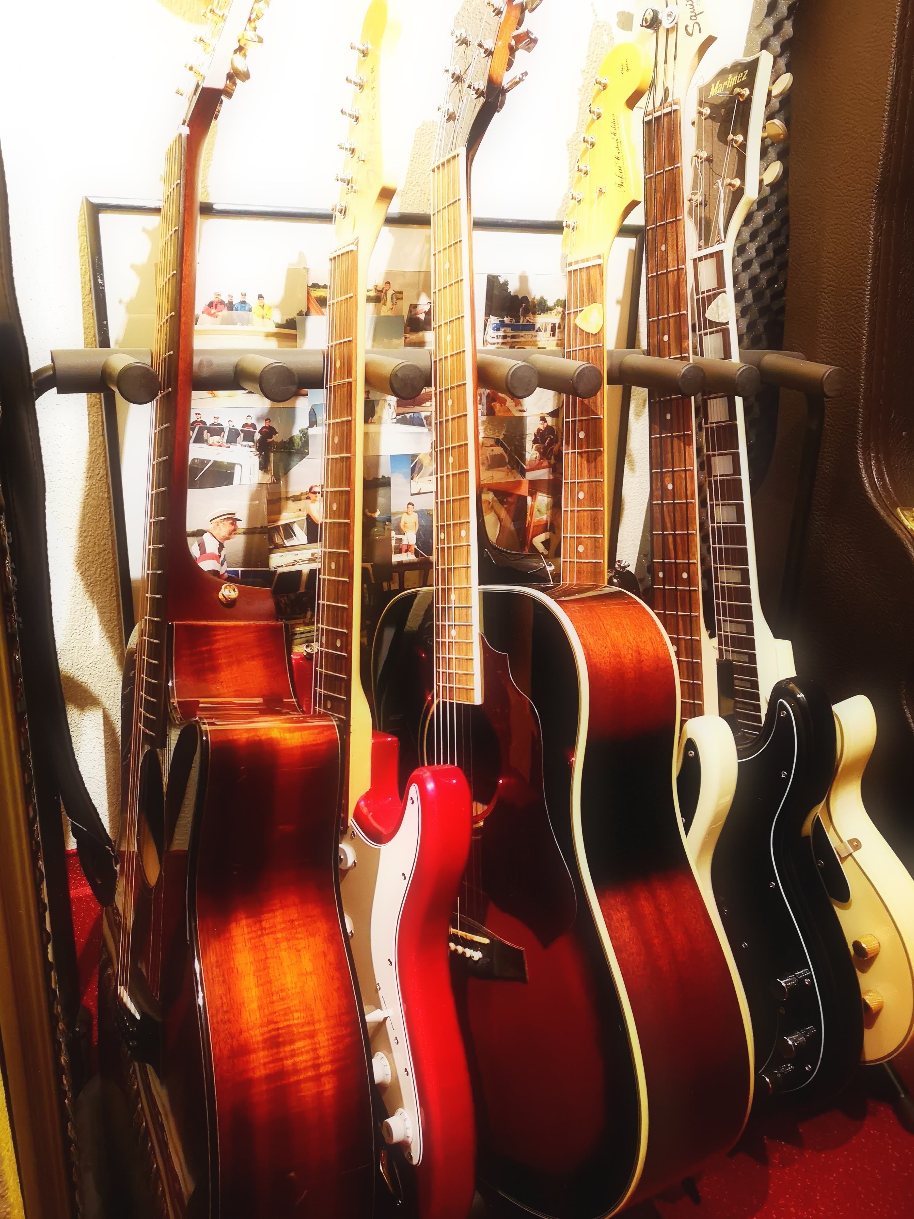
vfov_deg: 65.3
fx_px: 951
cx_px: 457
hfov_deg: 51.4
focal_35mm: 27
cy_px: 610
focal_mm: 3.95
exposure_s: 1/50
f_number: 1.8
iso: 640
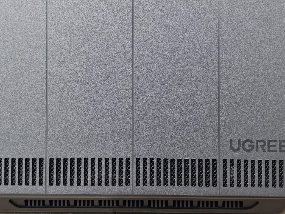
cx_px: 145
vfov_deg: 22.5
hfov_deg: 29.8
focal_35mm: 65
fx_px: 535
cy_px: 70
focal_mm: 5.4
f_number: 1.6
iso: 50
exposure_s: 1/670
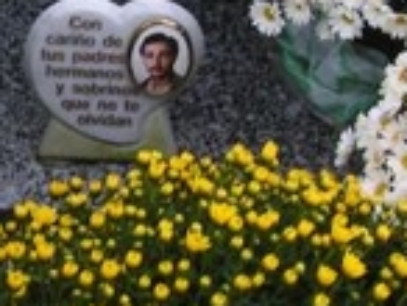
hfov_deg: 15.1
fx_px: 1531
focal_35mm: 130
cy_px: 65
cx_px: 92
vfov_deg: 11.4
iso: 50
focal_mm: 6.3
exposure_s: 1/40
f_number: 4
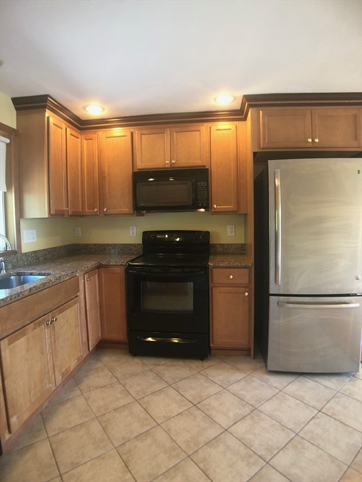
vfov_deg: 63.4
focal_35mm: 28
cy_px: 241
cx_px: 181
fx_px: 390
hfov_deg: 49.7
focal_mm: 3.99
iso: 40
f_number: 1.8
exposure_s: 1/17
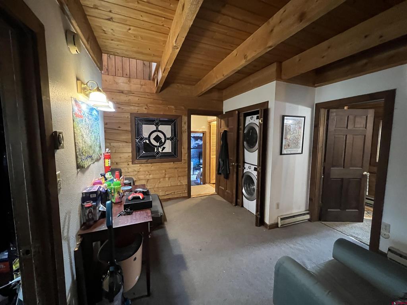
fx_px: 153
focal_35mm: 13
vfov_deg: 89.9
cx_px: 204
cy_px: 152
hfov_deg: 106.2
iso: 1000
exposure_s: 1/40
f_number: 1.8
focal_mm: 1.57
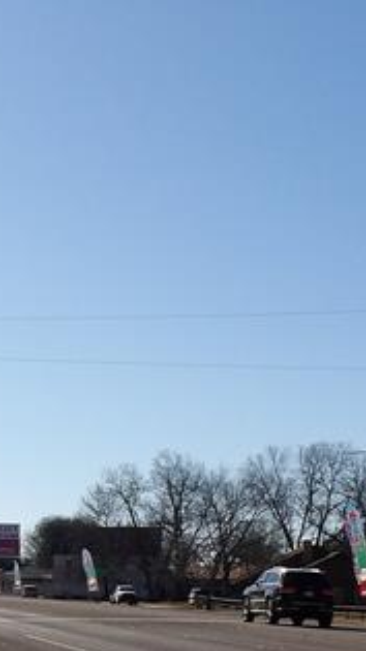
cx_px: -31
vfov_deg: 24.5
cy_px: 544
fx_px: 1468
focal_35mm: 85
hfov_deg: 13.9
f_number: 4.6
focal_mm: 4.3
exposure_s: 1/895
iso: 100
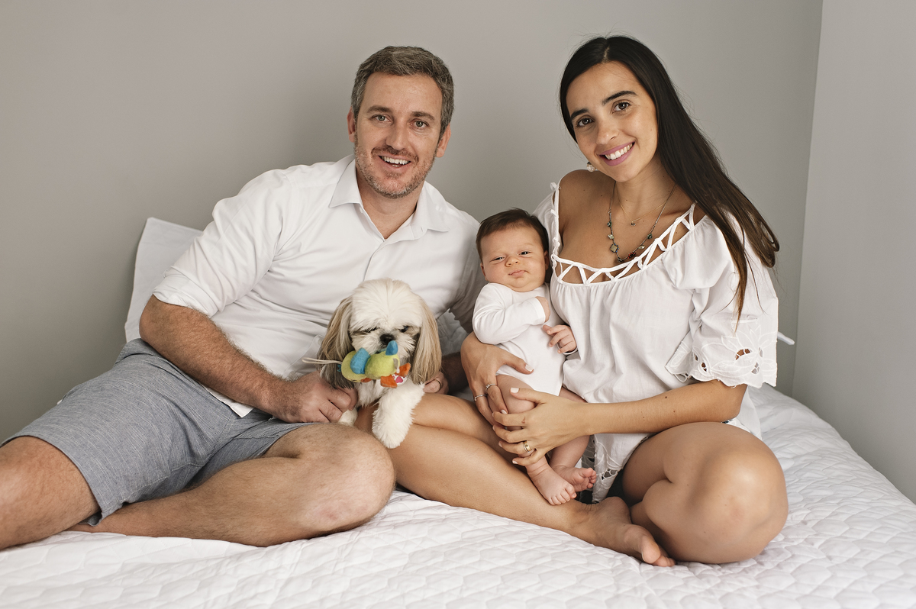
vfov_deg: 37.8
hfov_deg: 54.5
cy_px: 304
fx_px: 890
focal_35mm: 35
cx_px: 458
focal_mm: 35
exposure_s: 1/200
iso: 800
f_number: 3.2
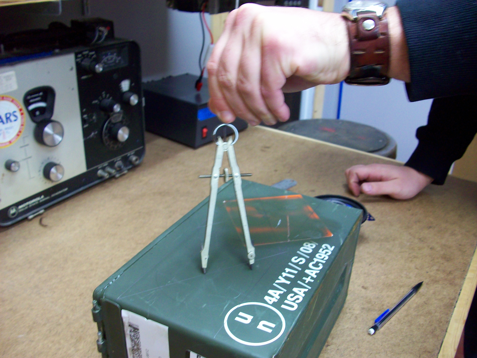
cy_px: 179
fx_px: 469
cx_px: 238
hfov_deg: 54.0
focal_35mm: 34
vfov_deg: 41.8
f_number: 2.8
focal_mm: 5.7
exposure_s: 1/17.1
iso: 160
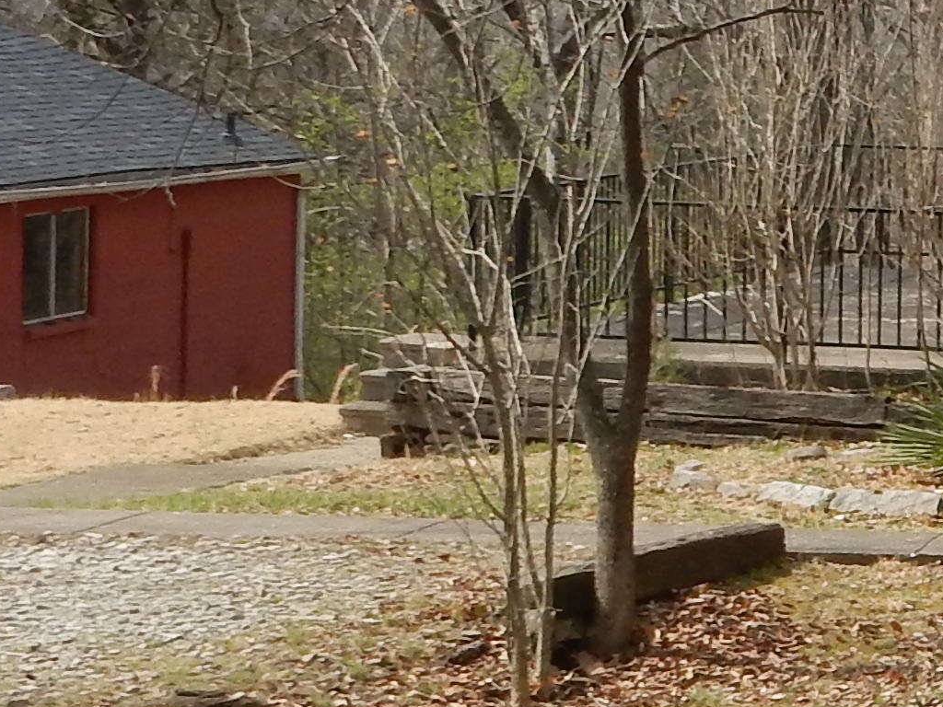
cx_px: 1877
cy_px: 290
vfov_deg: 9.2
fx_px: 4413
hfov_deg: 11.1
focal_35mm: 162
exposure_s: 1/640
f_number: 4
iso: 125
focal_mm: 6.4
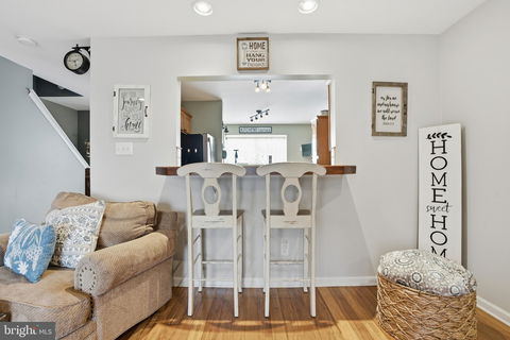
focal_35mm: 16
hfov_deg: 96.7
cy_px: 170
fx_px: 227
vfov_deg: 73.7
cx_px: 255
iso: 400
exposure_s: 1/200
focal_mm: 16
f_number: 8
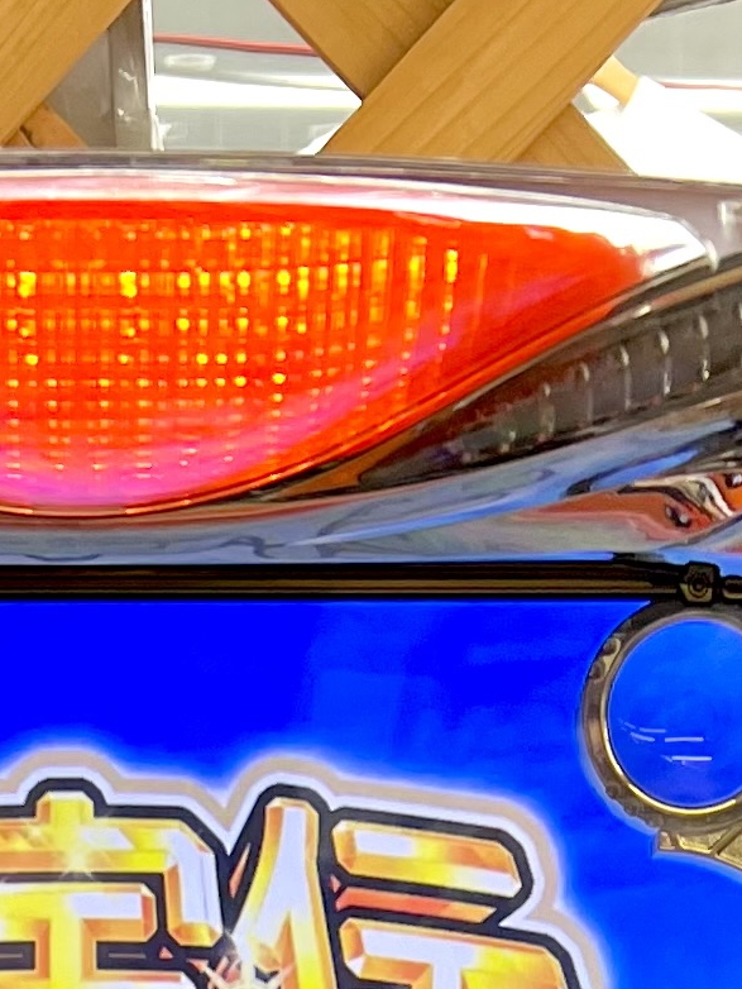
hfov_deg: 11.0
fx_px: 3828
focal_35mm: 134
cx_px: 88
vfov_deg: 12.0
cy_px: 2333
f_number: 1.5
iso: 100
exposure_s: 1/100
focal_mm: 5.7
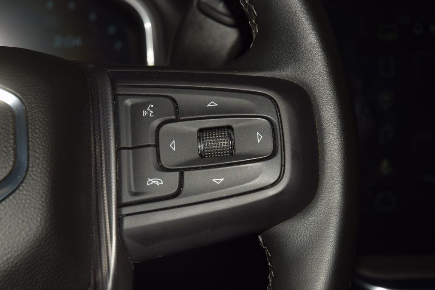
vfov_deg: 14.7
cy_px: 145
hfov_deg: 21.9
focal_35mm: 93
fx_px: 1124
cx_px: 218
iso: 100
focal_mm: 62
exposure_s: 1/125
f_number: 8
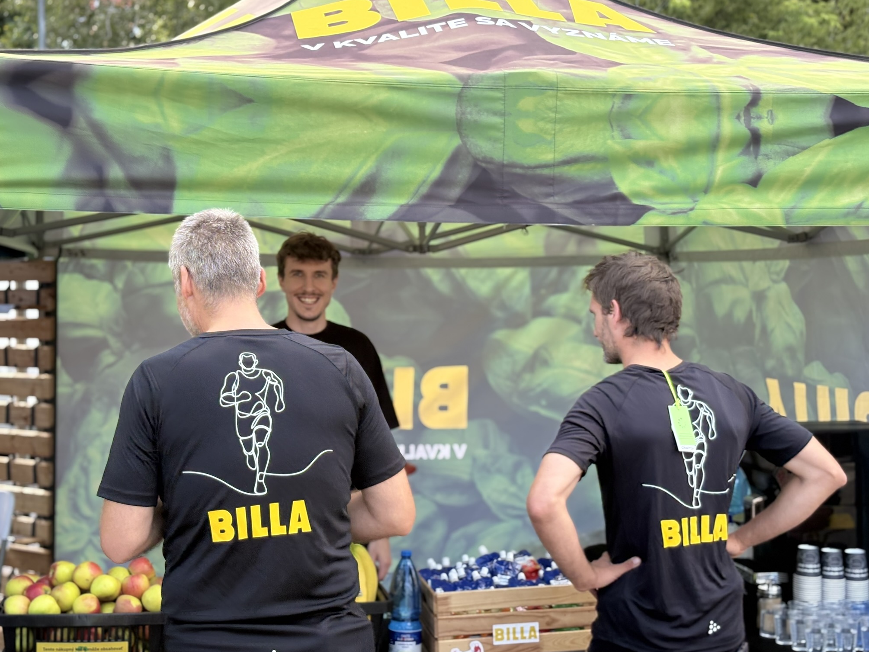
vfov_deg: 27.5
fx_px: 1331
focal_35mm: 53
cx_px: 433
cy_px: 328
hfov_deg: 36.2
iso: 50
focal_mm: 5.96
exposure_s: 1/354
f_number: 1.6
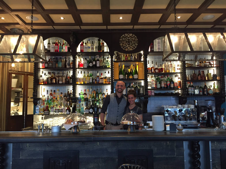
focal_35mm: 29
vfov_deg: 48.2
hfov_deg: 61.7
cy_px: 84
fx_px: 189
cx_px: 113
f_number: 2.2
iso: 250
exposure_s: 1/33
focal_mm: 4.15
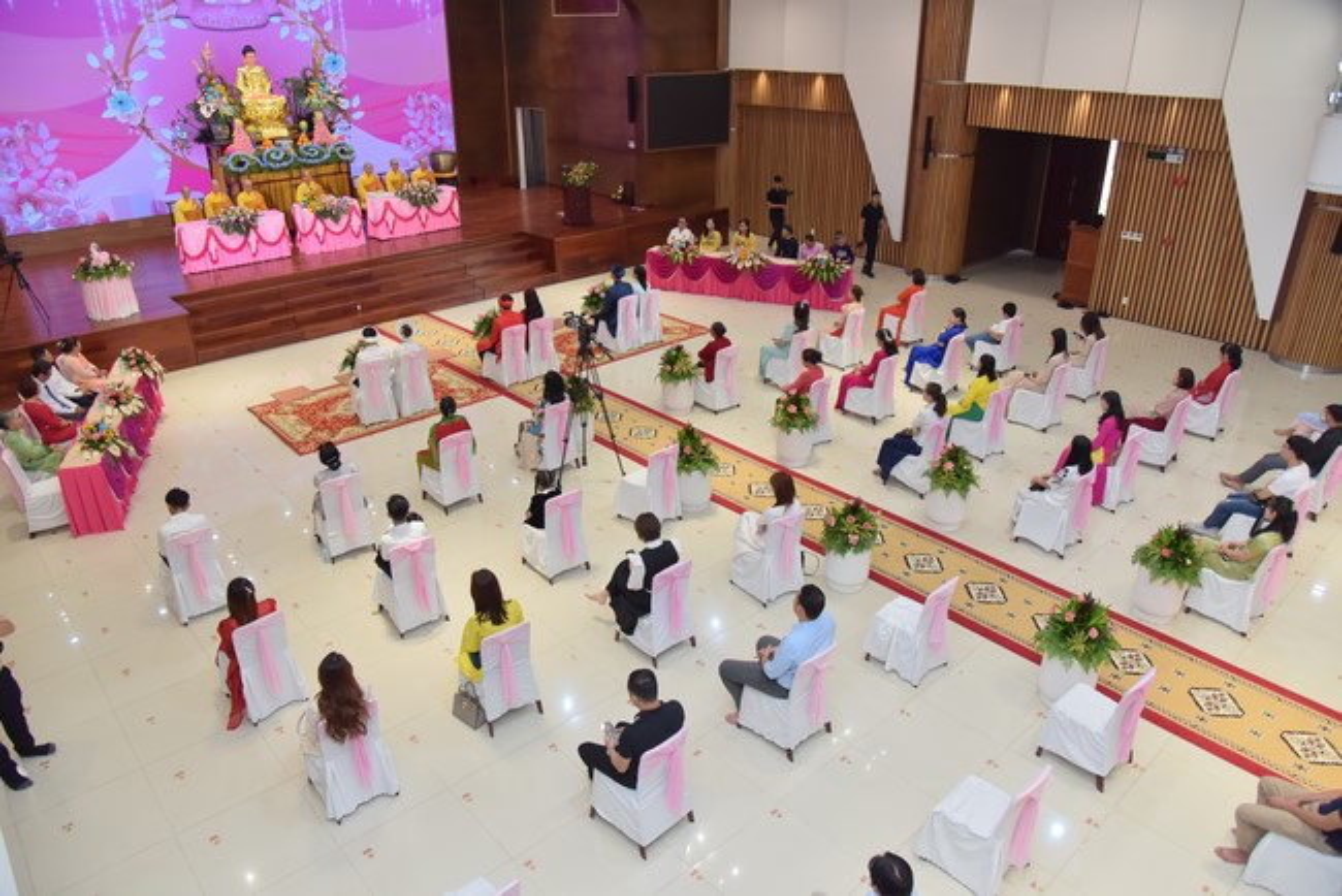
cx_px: 671
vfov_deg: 53.2
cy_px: 448
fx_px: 895
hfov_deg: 73.7
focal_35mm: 24
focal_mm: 24
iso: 1000
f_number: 5.6
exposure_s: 1/160
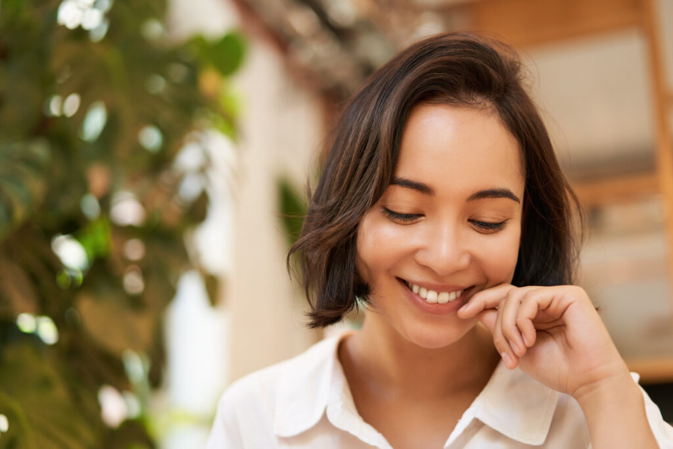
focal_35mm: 55
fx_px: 1028
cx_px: 336
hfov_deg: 36.2
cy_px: 224
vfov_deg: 24.6
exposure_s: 1/160
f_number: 2
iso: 400
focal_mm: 55
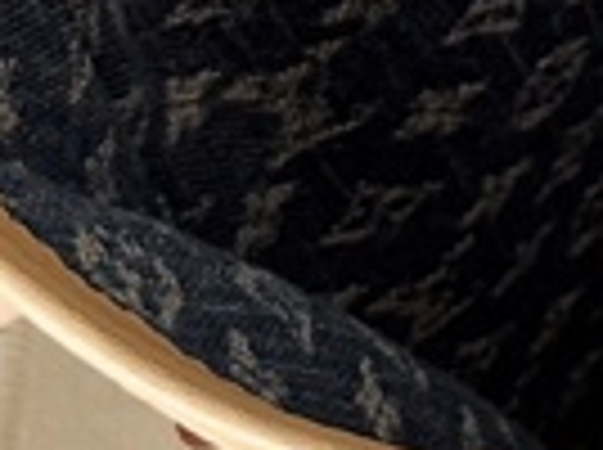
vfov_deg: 4.1
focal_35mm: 362
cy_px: -184
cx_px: 1962
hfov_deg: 5.1
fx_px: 6295
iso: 100
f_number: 1.78
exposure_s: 1/50
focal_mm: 6.76
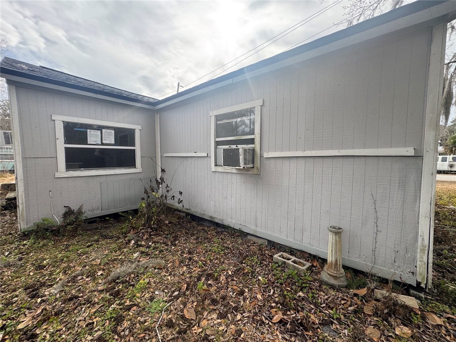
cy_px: 171
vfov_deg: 85.7
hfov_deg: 102.1
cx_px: 228
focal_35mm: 14
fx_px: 184
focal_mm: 2.22
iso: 40
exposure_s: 1/324
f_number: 2.2
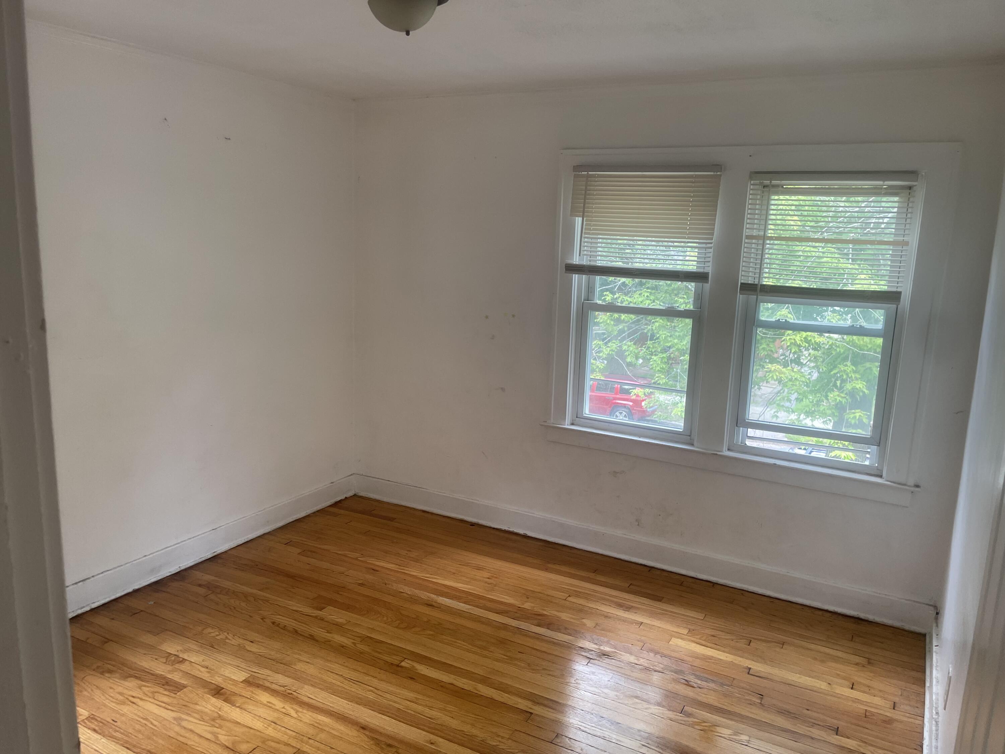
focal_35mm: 26
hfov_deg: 67.3
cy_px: 377
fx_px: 755
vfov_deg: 53.1
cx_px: 502
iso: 100
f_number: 1.6
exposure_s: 1/121
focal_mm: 4.2
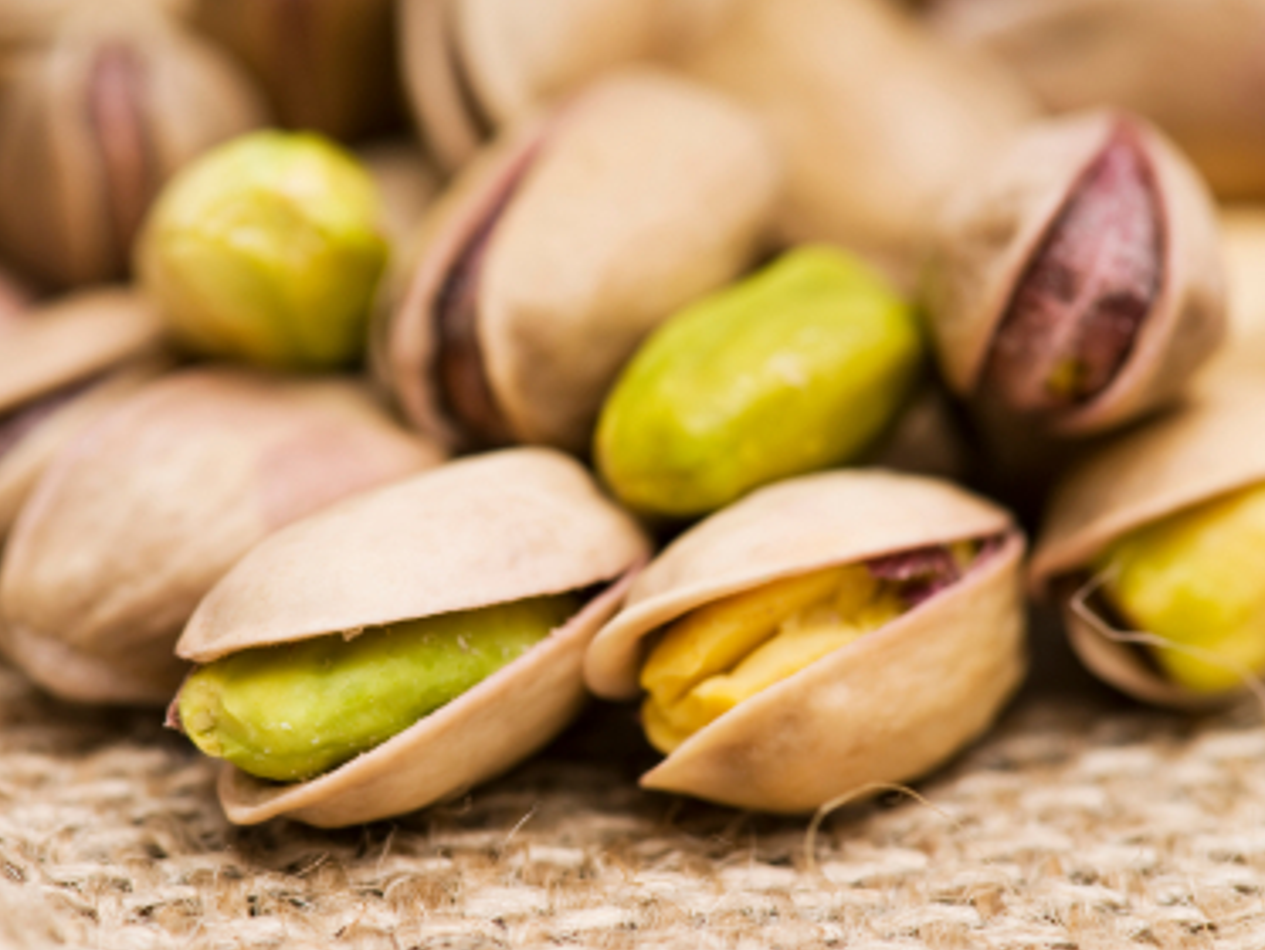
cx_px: 577
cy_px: 475
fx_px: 6308
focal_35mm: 173
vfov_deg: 8.6
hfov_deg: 11.5
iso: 100
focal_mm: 105
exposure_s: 1/250
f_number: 9
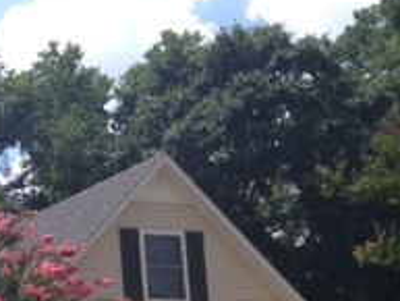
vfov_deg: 12.6
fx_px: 1341
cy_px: 318
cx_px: -261
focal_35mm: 116
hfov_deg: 15.2
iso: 50
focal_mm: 4.28
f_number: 2.4
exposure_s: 1/1346
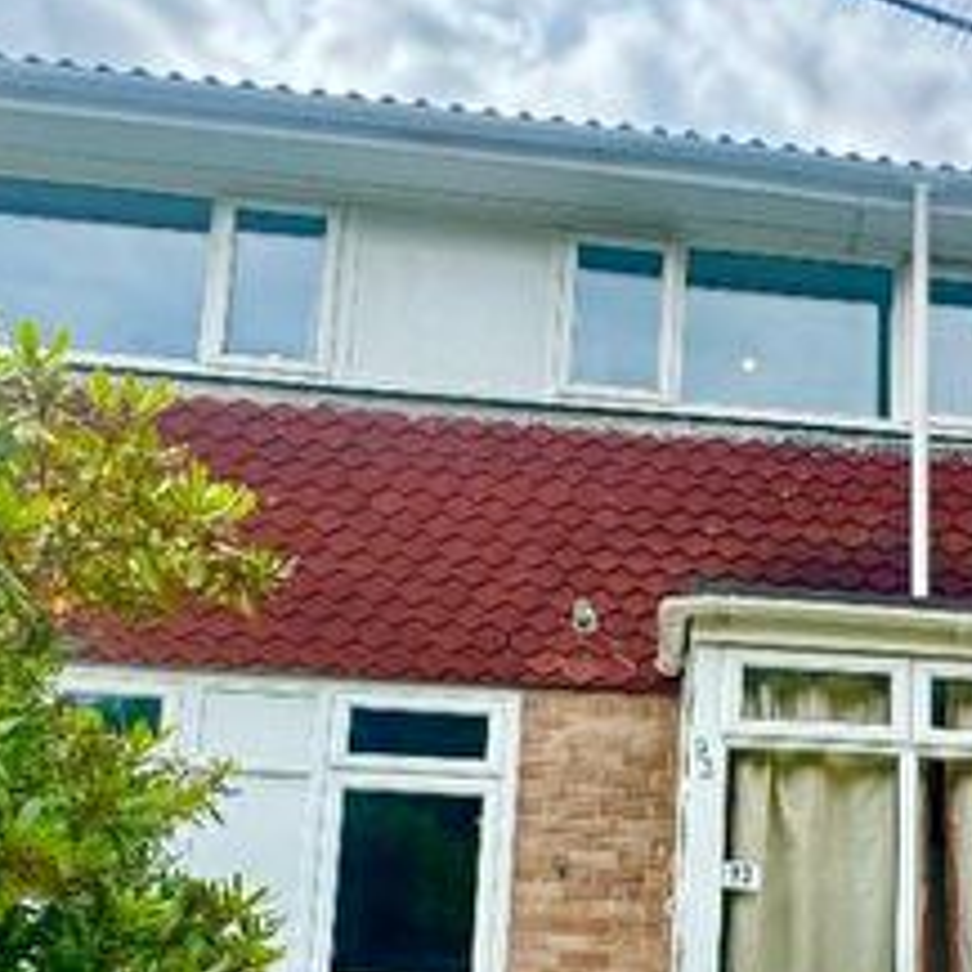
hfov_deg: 39.5
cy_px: 835
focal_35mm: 40
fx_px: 1271
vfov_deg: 39.5
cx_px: 829
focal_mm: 2.22
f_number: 2.2
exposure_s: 1/968
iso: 50
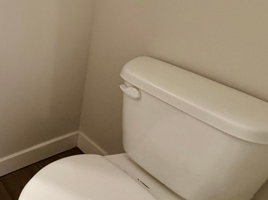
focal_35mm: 35
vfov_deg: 38.1
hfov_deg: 40.1
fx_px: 271
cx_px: -42
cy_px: 22
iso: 320
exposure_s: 1/120
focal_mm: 2.22
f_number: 2.2
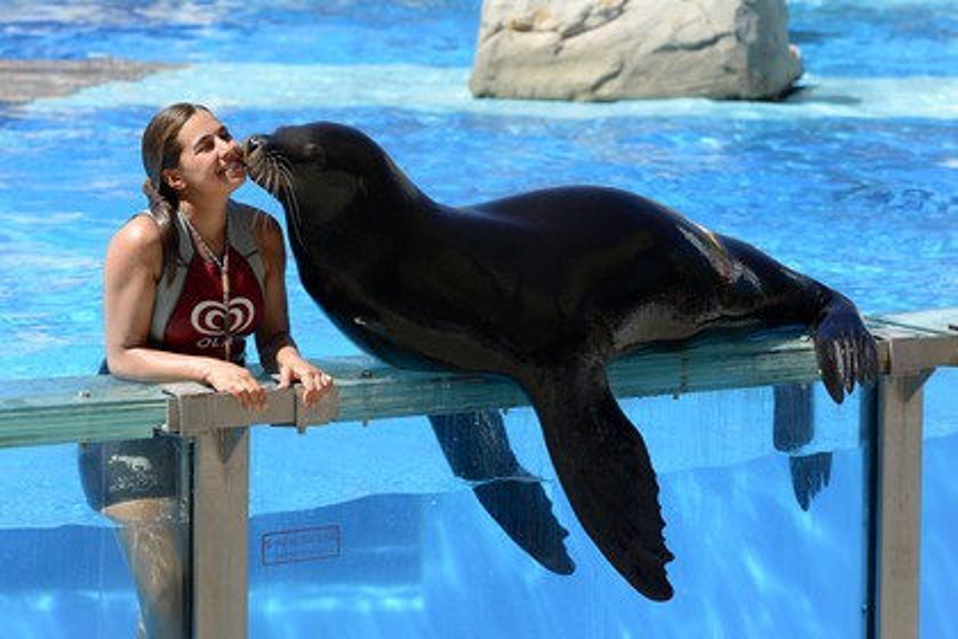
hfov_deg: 16.4
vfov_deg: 11.0
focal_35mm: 125
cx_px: 479
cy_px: 320
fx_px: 3326
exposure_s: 1/1250
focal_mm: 125
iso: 400
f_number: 7.1
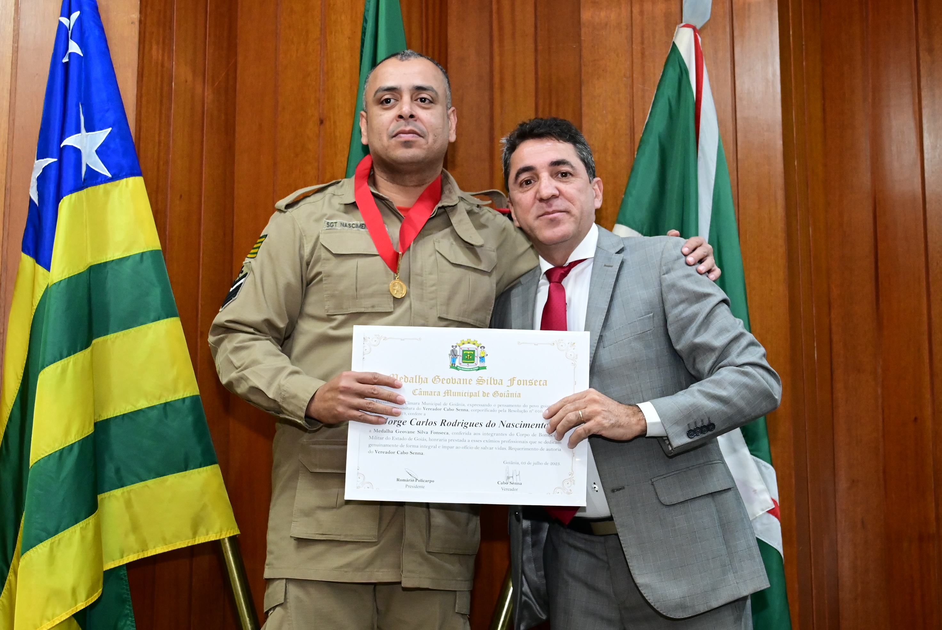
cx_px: 471
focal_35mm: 60
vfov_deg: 22.7
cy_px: 315
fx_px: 1571
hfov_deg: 33.4
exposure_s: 1/125
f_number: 4.5
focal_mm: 40
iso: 4000
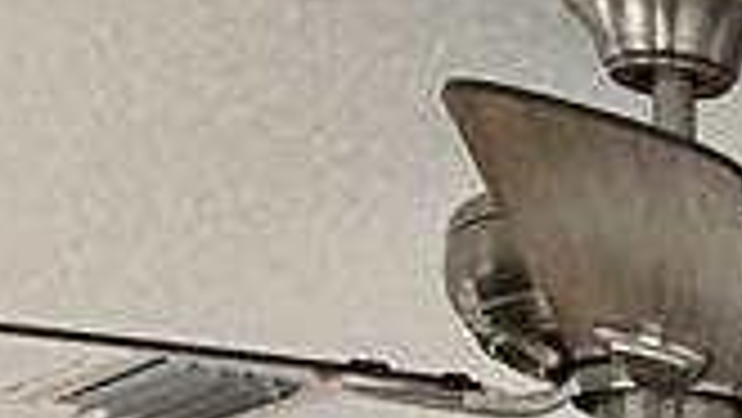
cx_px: 2069
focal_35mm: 196
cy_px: 1456
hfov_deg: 9.2
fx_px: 3858
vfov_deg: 5.6
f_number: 1.8
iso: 80
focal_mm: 3
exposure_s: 1/60
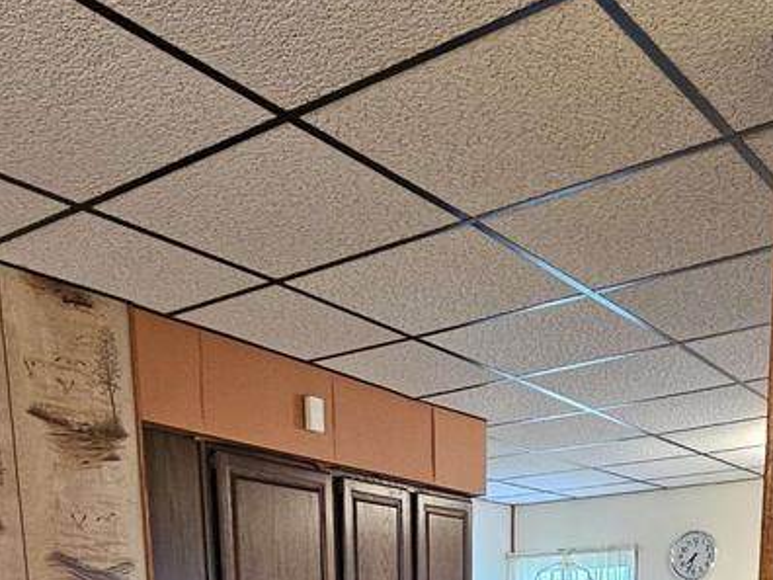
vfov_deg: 25.9
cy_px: 861
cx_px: 435
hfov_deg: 44.7
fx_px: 938
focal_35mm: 42
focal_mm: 2.2
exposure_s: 1/60
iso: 400
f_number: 2.2
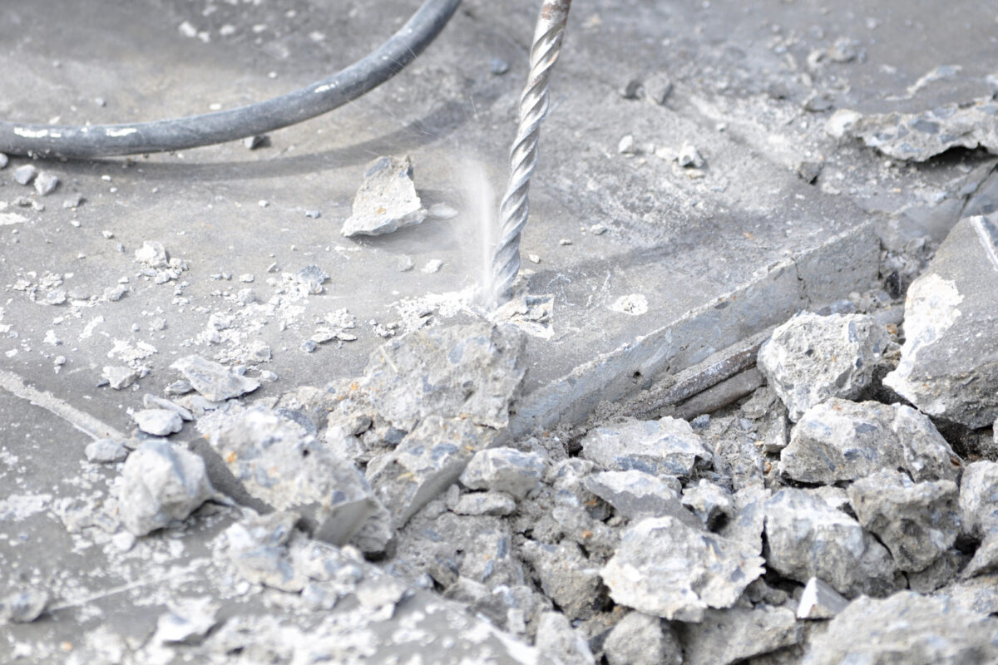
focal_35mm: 360
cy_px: 332
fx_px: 9979
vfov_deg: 3.8
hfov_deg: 5.7
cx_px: 499
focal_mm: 240
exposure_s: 1/200
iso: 320
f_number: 8
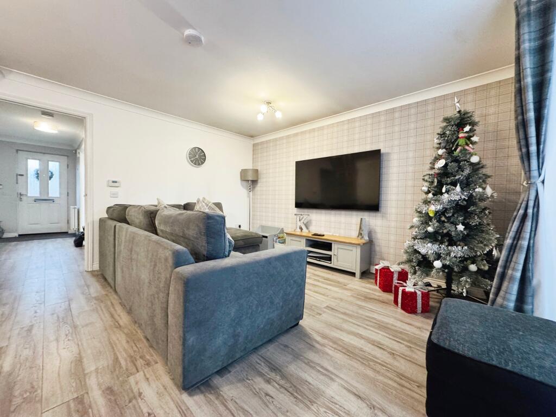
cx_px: 278
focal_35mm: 14
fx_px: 225
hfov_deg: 102.1
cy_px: 208
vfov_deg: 85.7
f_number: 2.2
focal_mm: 2.22
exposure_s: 1/51
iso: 500
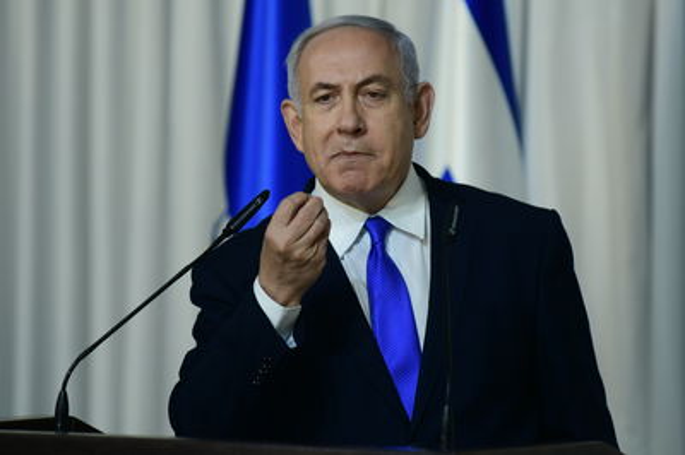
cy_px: 228
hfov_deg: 6.9
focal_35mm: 300
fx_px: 5703
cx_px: 342
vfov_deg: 4.6
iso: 1250
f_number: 3.2
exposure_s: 1/250
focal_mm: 200
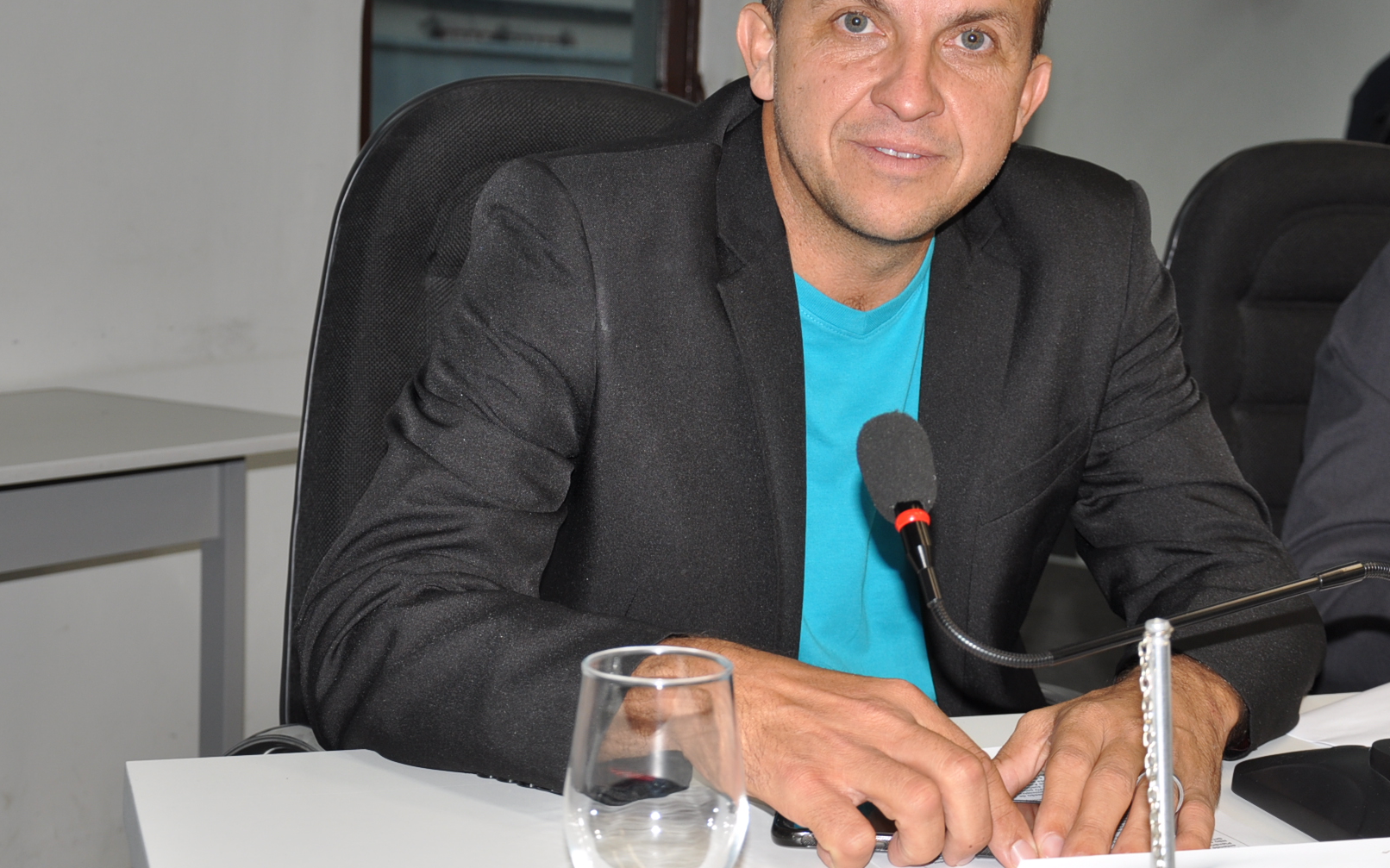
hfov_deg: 31.5
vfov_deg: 20.0
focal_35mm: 65
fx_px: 2462
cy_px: 335
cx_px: 823
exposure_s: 1/60
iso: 200
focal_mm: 32
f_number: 4.2
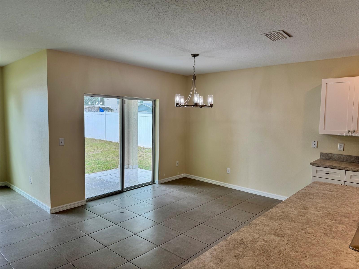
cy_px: 134
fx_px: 249
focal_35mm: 24
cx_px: 180
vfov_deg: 56.8
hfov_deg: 71.6
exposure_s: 1/199
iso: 80
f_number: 1.78
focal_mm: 6.76
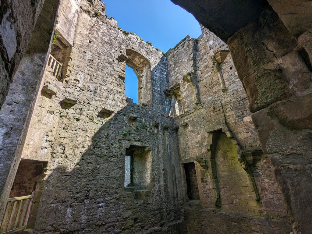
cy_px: 117
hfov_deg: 94.5
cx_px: 156
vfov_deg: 78.1
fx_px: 144
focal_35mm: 16
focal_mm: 2.35
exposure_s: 1/641
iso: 35
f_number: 2.2
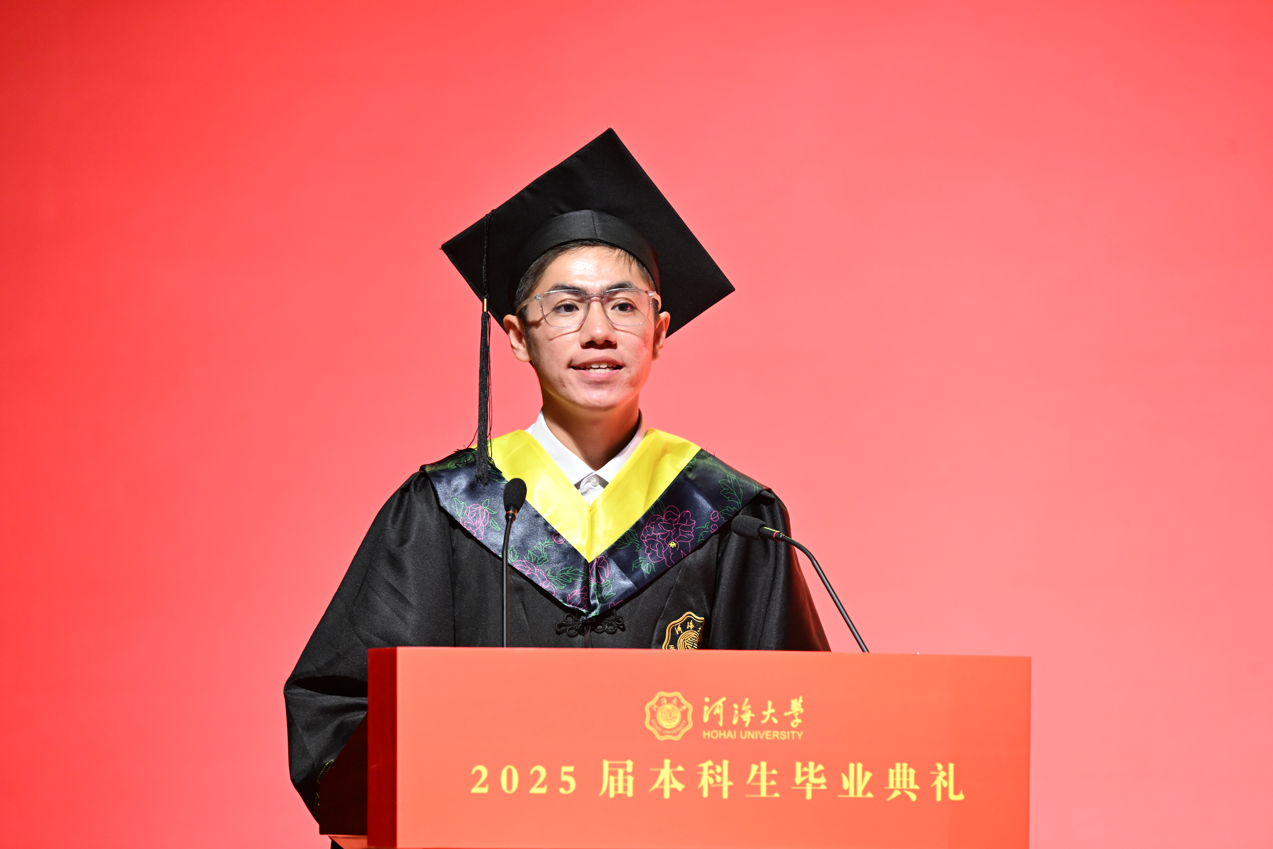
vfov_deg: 5.3
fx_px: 9193
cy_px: 424
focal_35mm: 260
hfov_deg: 7.9
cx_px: 636
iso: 1600
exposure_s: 1/80
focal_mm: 260
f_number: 5.6
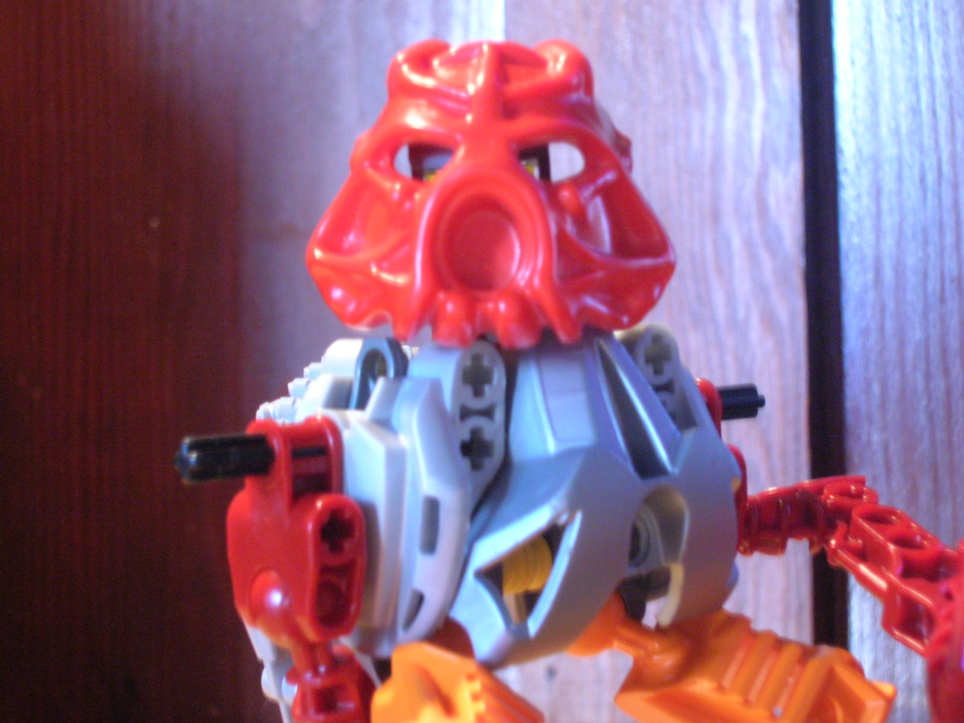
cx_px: 482
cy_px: 362
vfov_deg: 22.3
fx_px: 1838
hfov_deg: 29.4
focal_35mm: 66
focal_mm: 11
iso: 200
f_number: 3.8
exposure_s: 1/2.1
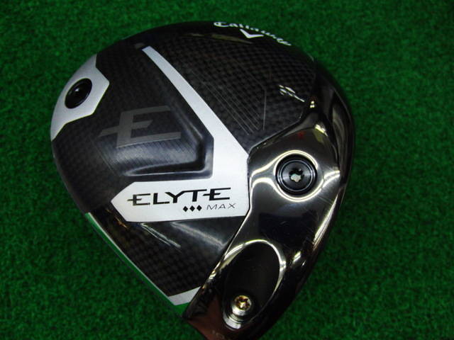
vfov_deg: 38.7
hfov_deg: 50.1
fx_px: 485
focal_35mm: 37
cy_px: 170
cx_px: 227
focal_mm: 6.42
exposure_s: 1/80
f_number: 3.6
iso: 320
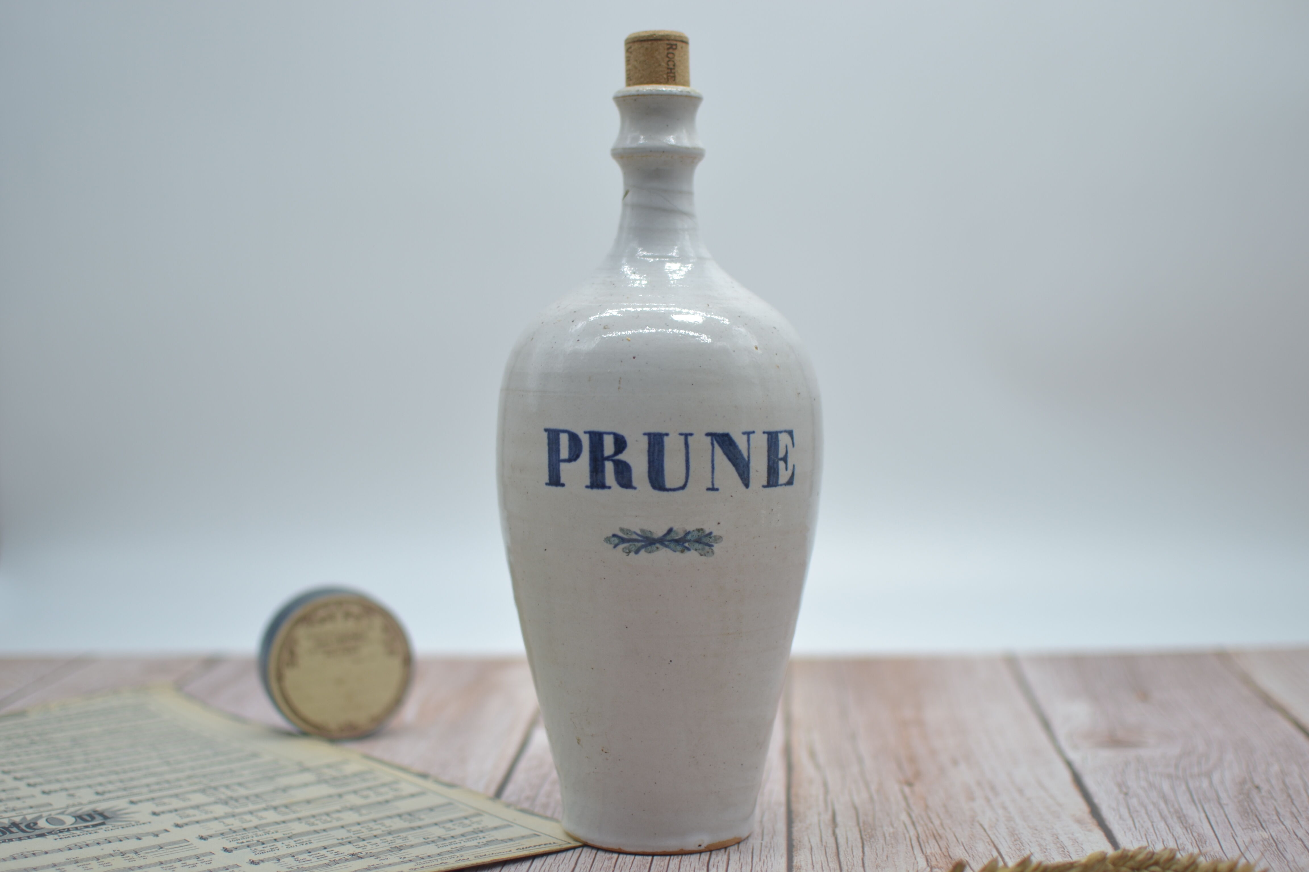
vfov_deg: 25.8
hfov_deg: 37.9
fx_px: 1909
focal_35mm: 52
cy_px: 436
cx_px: 654
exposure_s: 1/500
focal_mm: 35
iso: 100
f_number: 1.8
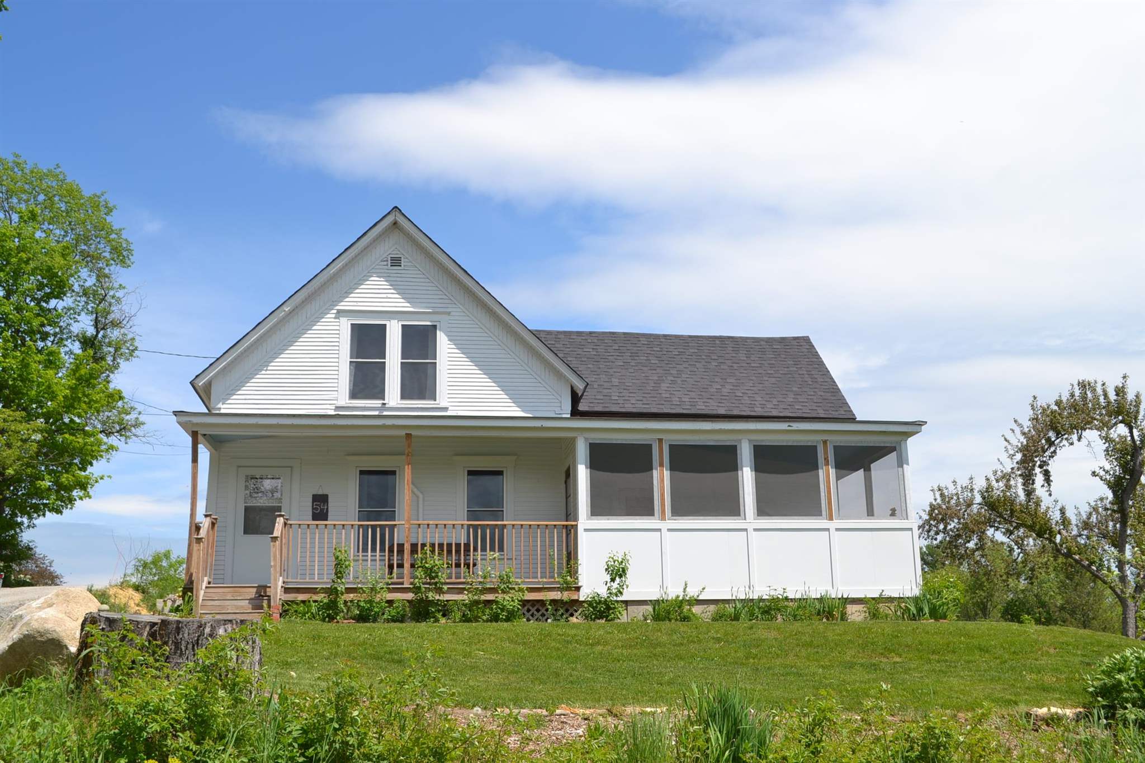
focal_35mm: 39
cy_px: 382
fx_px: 1240
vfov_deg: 34.2
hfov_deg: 49.6
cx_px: 572
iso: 100
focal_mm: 26
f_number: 8
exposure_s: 1/250
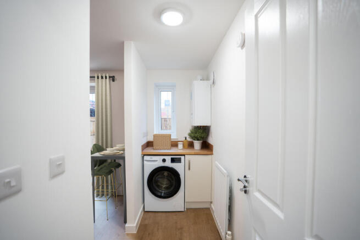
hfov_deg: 96.7
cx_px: 180
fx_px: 160
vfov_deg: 73.8
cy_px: 120
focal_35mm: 16
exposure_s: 1/160
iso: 800
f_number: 2.8
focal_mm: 16
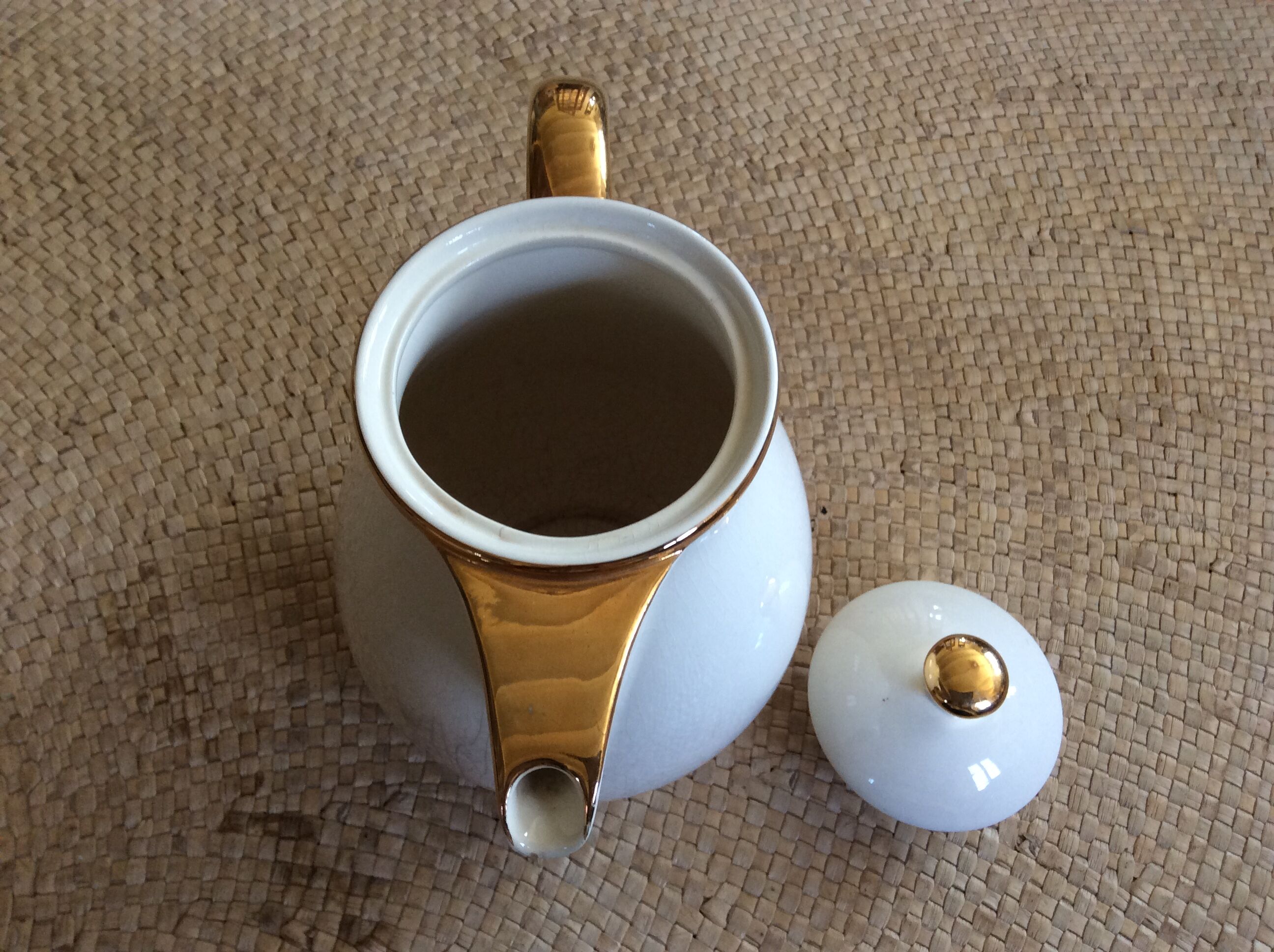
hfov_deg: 56.9
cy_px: 476
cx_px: 637
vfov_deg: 44.1
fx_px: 1176
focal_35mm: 32
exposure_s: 1/25
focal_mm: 3.3
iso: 64
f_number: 2.4
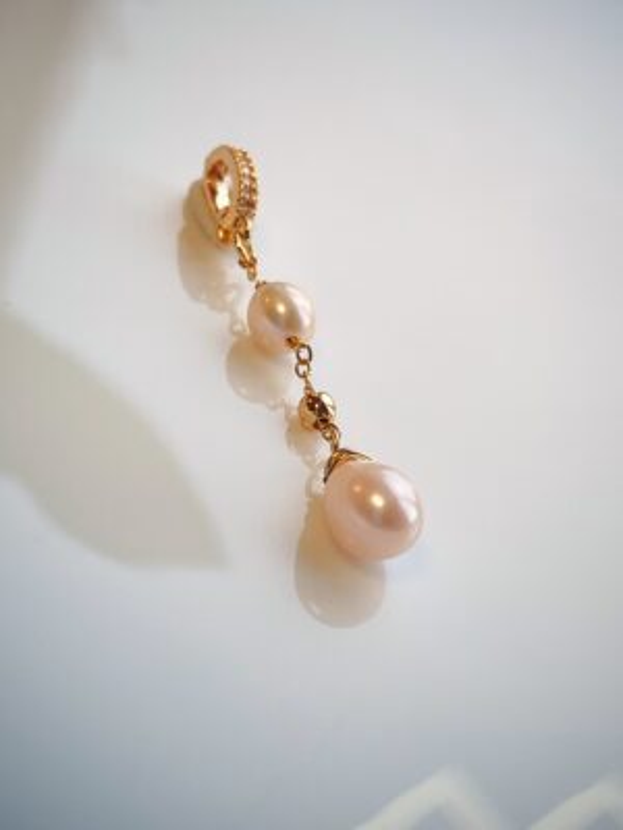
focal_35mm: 68
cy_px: 415
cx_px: 312
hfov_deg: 21.6
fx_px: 1632
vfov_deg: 28.6
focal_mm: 5.52
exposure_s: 1/100
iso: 320
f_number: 1.95
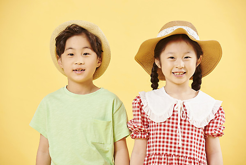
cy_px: 82
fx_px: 1367
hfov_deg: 10.3
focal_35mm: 200
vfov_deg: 6.9
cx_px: 123
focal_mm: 200
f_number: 8
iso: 125
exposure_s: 1/125
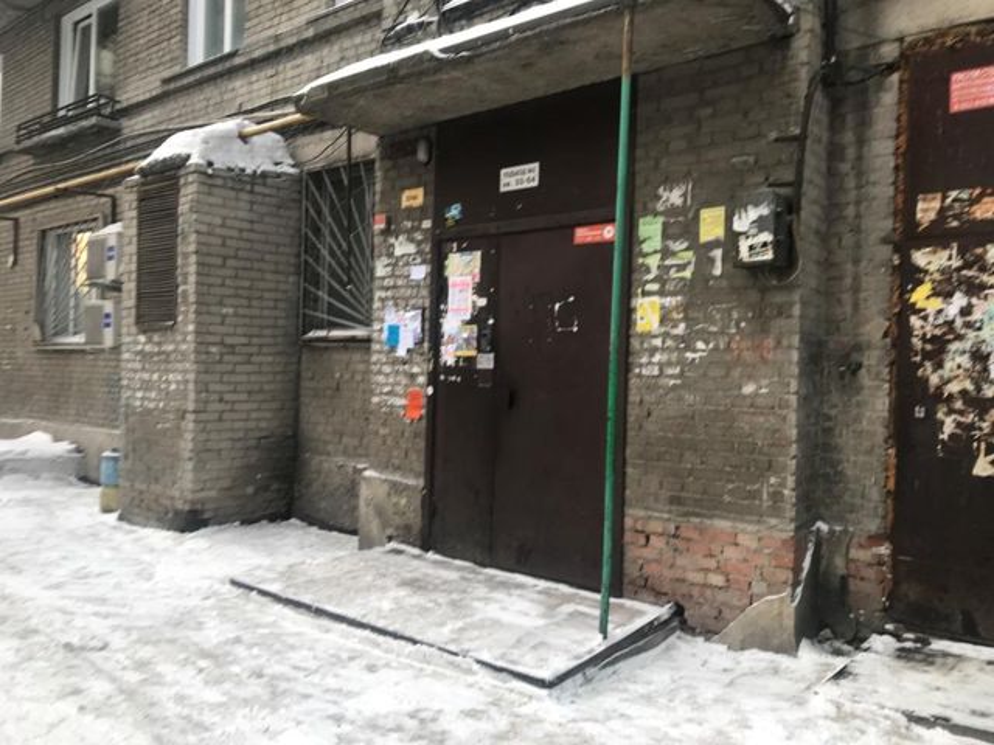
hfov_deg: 63.4
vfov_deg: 49.7
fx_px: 804
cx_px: 497
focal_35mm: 28
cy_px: 372
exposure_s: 1/120
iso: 20
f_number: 1.8
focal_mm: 3.99
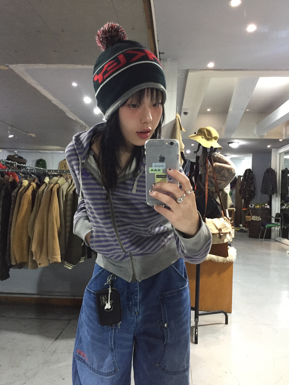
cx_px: 144
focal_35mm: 29
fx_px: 323
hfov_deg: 48.2
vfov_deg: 61.7
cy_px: 192
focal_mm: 4.15
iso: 250
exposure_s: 1/30
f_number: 2.2
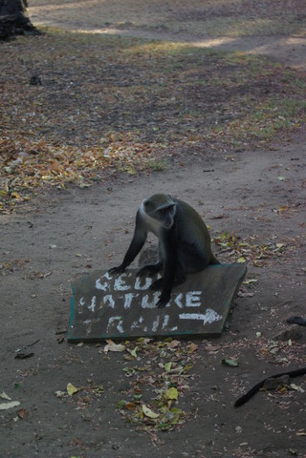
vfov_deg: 24.6
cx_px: 153
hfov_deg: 16.6
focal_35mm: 82
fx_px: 1052
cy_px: 229
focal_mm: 55
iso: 800
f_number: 5.6
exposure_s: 1/60
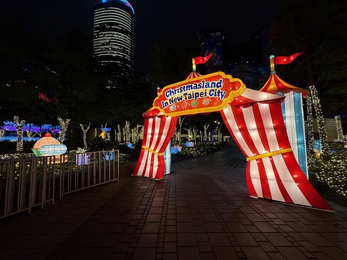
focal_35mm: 14
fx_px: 140
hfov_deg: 102.1
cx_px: 174
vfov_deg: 85.7
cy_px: 130
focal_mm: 2.22
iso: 160
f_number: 2.2
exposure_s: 1/120
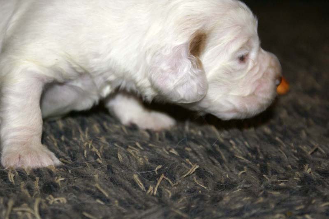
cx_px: 164
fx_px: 959
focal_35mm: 105
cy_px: 110
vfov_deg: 13.0
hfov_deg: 19.5
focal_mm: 70
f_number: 5.6
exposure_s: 1/125
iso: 400
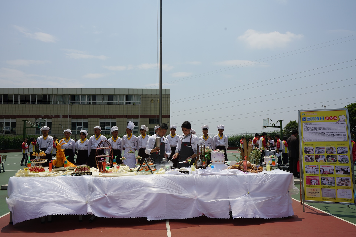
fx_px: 277
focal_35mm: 28
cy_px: 118
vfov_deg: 46.4
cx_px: 178
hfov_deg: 65.5
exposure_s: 1/200
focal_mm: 28
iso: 100
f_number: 13
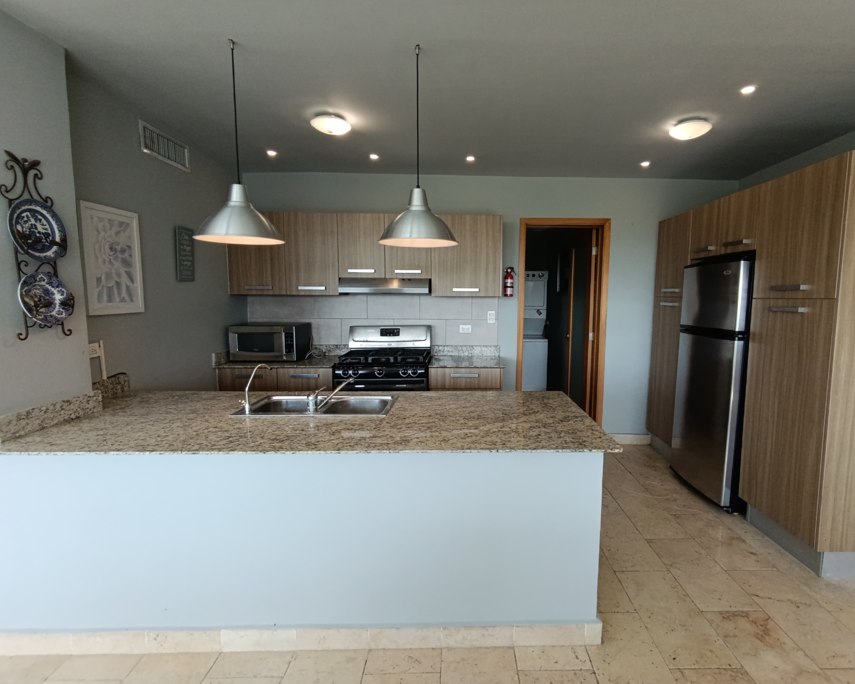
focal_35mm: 17
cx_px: 463
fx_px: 430
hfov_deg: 89.4
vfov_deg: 77.0
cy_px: 336
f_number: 2.2
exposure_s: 1/100
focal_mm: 1.65
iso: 125
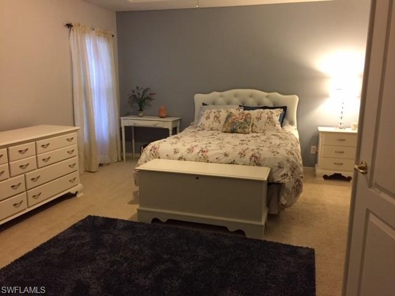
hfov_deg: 61.7
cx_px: 198
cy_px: 148
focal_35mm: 29
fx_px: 331
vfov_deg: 48.2
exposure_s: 1/24
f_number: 2.2
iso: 250
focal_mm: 4.15
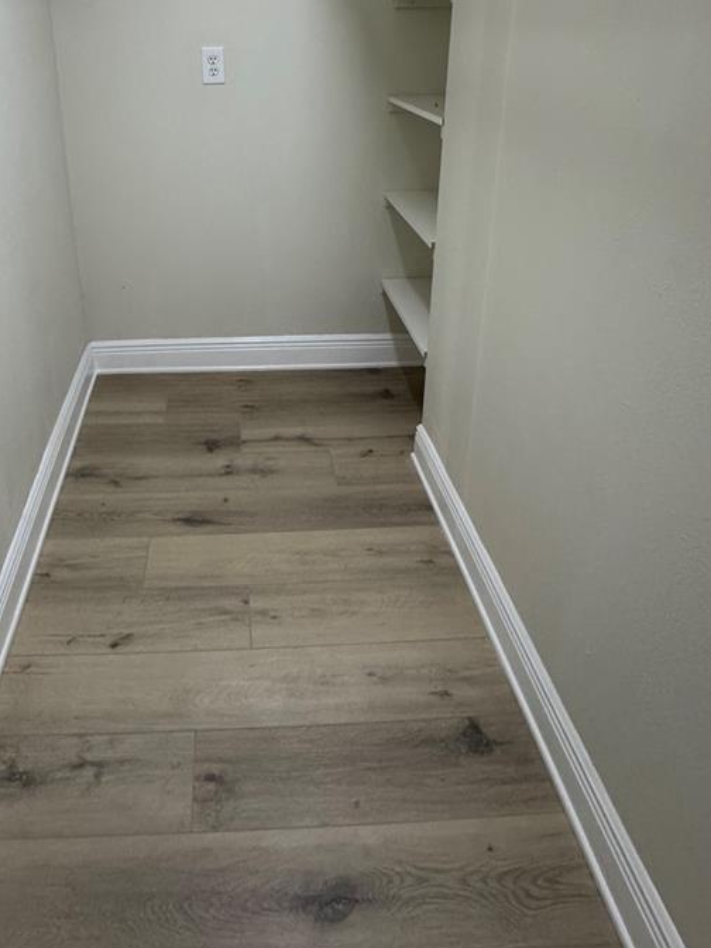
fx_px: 685
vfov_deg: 65.1
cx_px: 250
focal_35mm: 25
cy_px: 234
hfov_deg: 54.0
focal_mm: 2.22
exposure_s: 1/104
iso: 320
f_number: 2.2
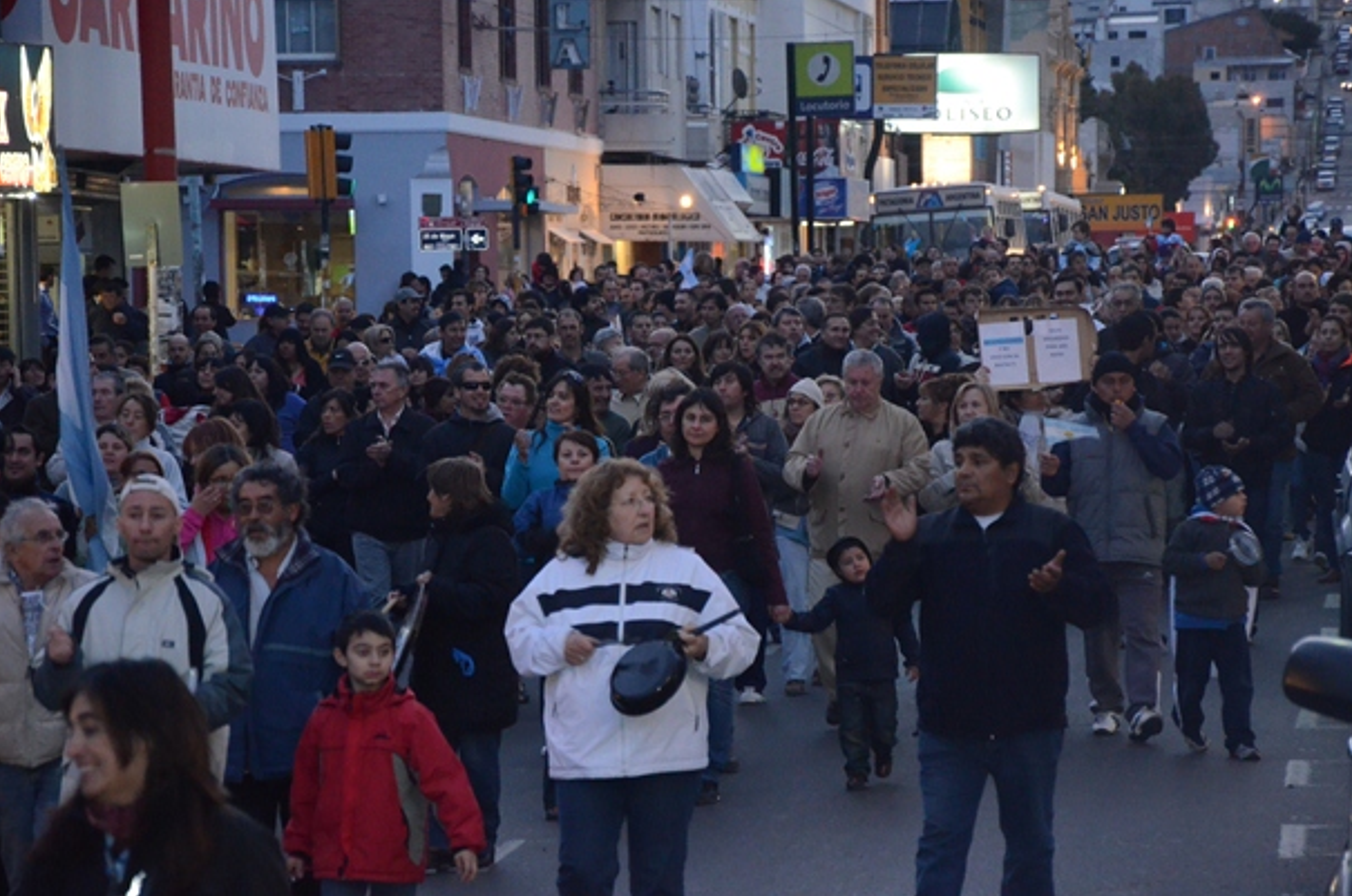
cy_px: 449
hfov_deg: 12.4
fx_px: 6242
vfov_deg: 8.2
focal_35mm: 167
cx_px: 697
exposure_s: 1/60
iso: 4000
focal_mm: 105
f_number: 5.6
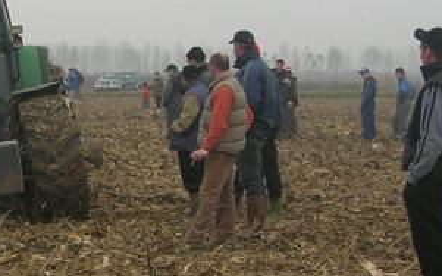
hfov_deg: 14.9
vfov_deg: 9.6
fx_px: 1650
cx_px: -38
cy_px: 163
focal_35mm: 137
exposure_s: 1/140
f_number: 4.8
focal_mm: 7.8
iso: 64
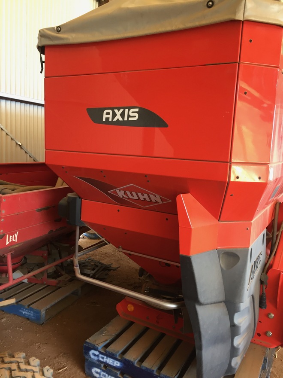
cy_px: 189
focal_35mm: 29
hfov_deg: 48.2
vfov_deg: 61.7
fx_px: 316
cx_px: 142
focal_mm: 4.15
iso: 80
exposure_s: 1/33
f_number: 2.2
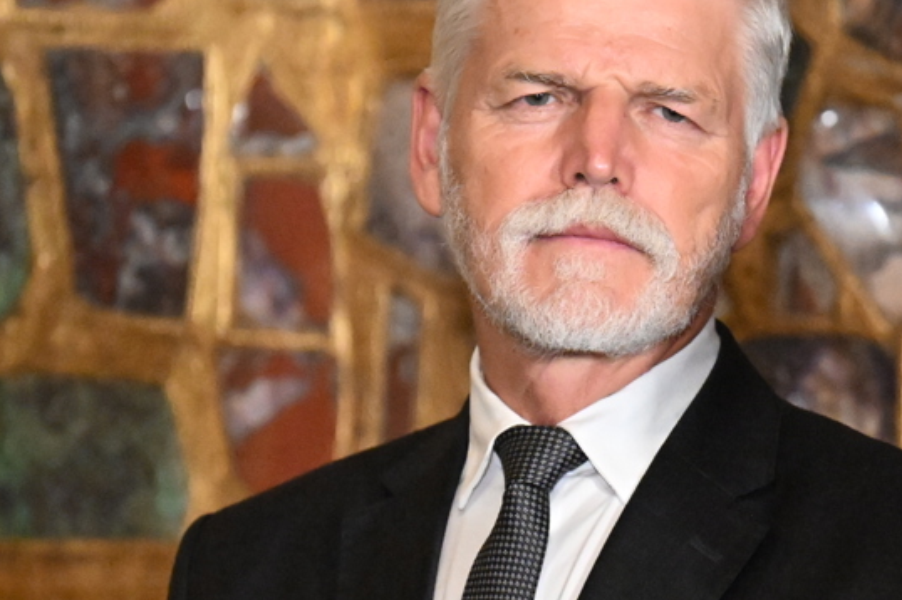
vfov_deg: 3.6
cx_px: 567
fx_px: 9640
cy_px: 231
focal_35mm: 385
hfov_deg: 5.4
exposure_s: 1/200
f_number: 2.8
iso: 8000
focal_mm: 200
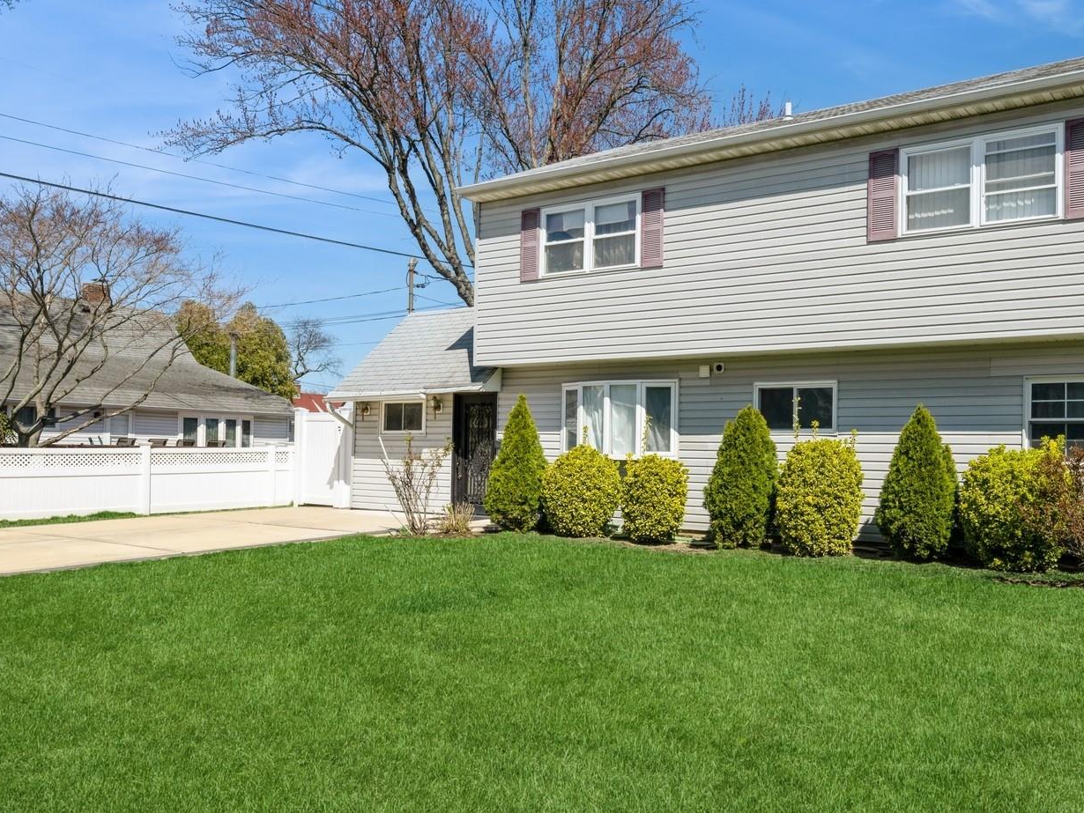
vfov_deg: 46.7
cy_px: 455
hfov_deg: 59.3
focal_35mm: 30
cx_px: 667
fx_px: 940
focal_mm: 24
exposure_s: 1/800
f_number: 11
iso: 400
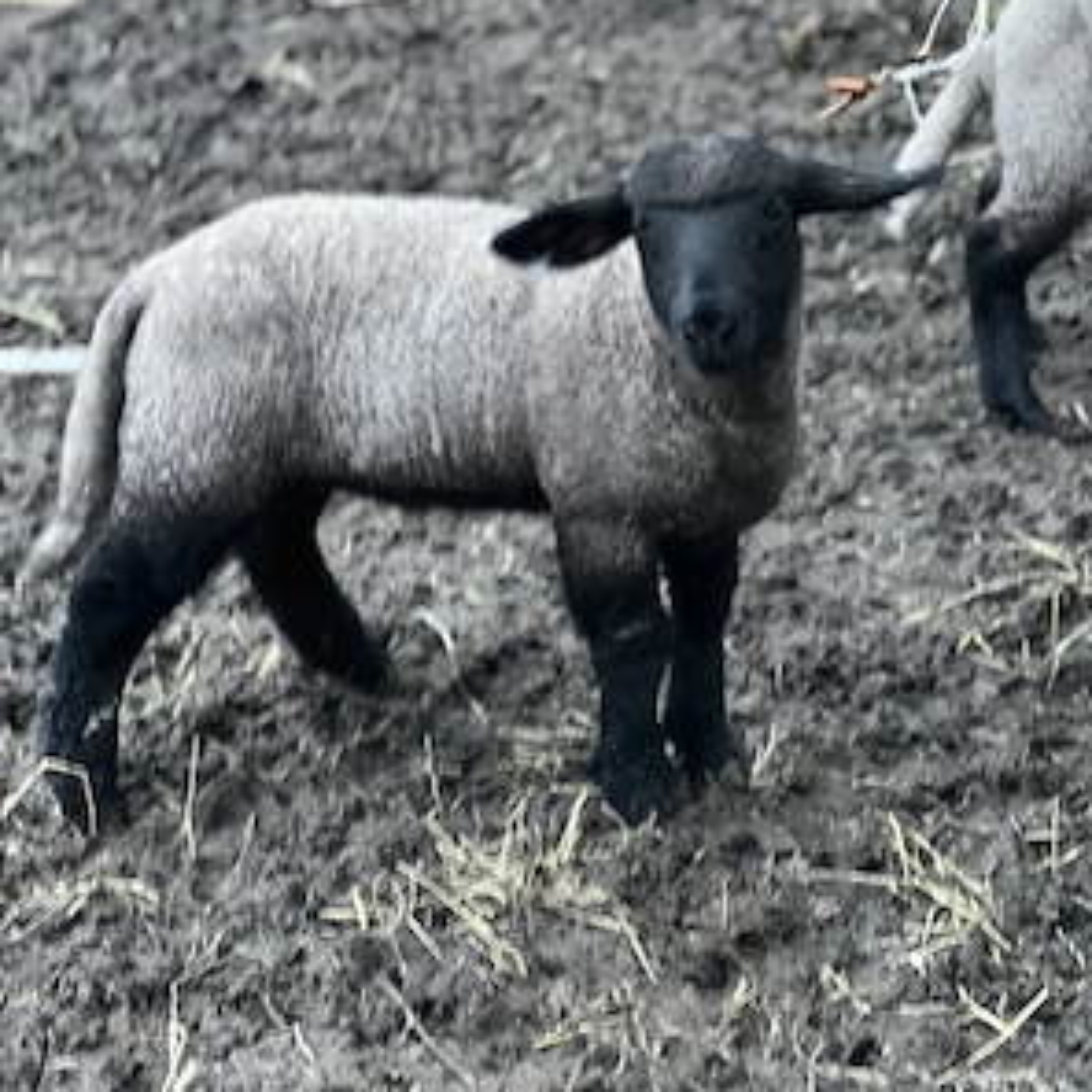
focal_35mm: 92
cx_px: 550
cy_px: 457
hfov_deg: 18.9
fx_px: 3284
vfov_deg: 18.9
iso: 800
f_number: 2.8
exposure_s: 1/15
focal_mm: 9
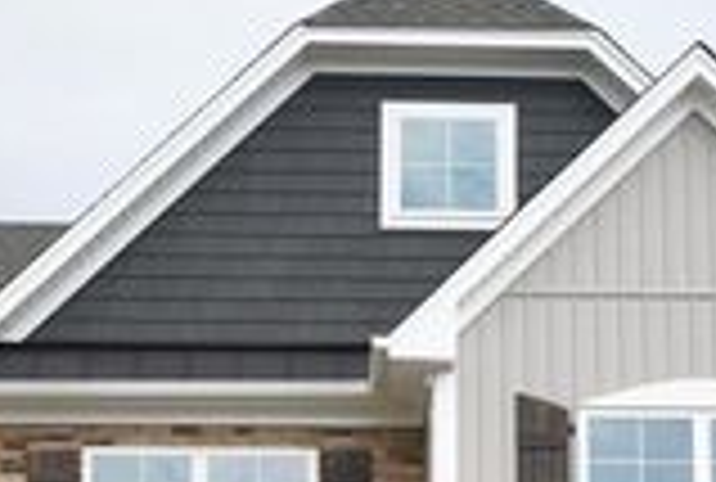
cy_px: 552
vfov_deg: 11.7
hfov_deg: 17.5
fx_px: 2314
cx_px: 504
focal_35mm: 116
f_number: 4
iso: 100
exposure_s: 1/1250
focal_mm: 25
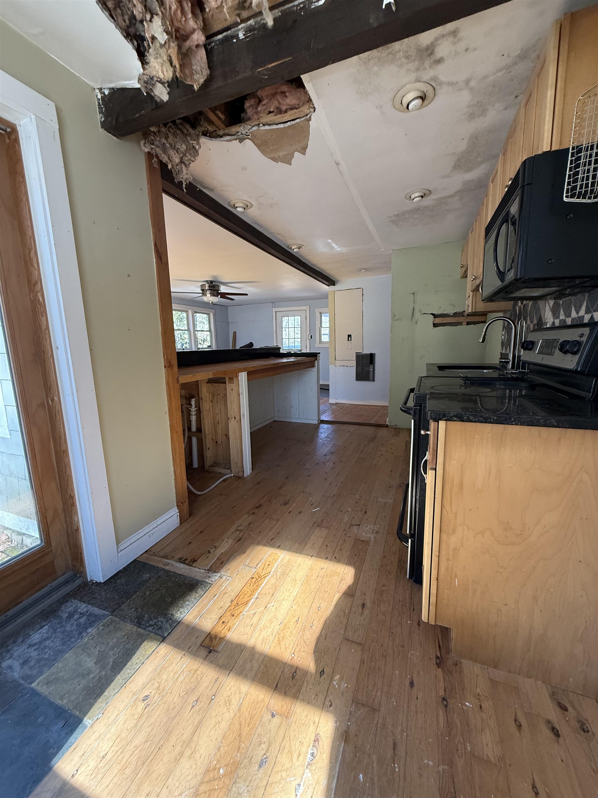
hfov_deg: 85.7
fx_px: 322
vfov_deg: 102.1
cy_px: 399
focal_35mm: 14
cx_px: 299
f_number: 2.2
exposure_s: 1/99
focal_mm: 2.22
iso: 250
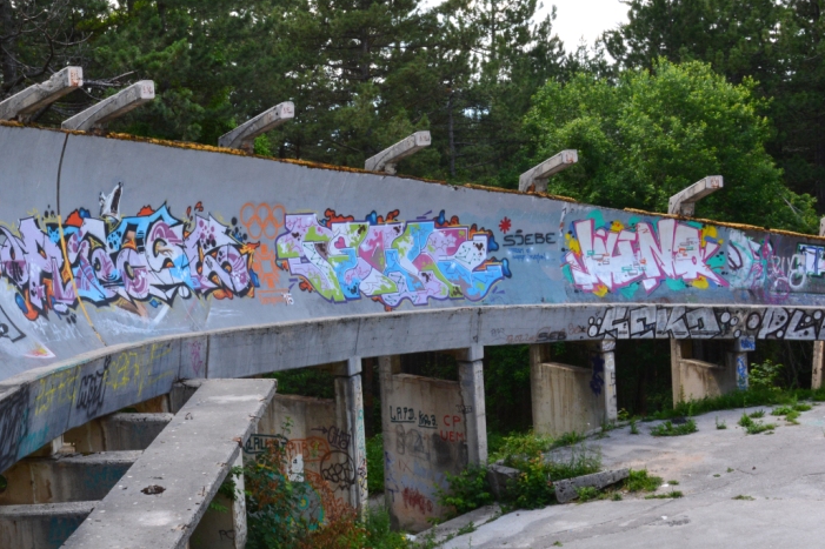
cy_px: 205
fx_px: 1306
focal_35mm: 57
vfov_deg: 23.7
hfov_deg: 34.5
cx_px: 238
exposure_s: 1/40
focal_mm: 26
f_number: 16
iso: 400
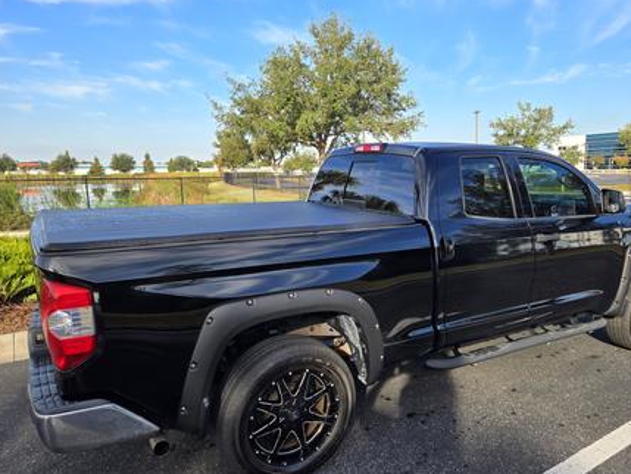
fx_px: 492
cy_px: 247
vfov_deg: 51.4
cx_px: 363
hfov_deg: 65.0
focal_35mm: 27
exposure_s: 1/807
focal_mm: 5.4
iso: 25
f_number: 1.8
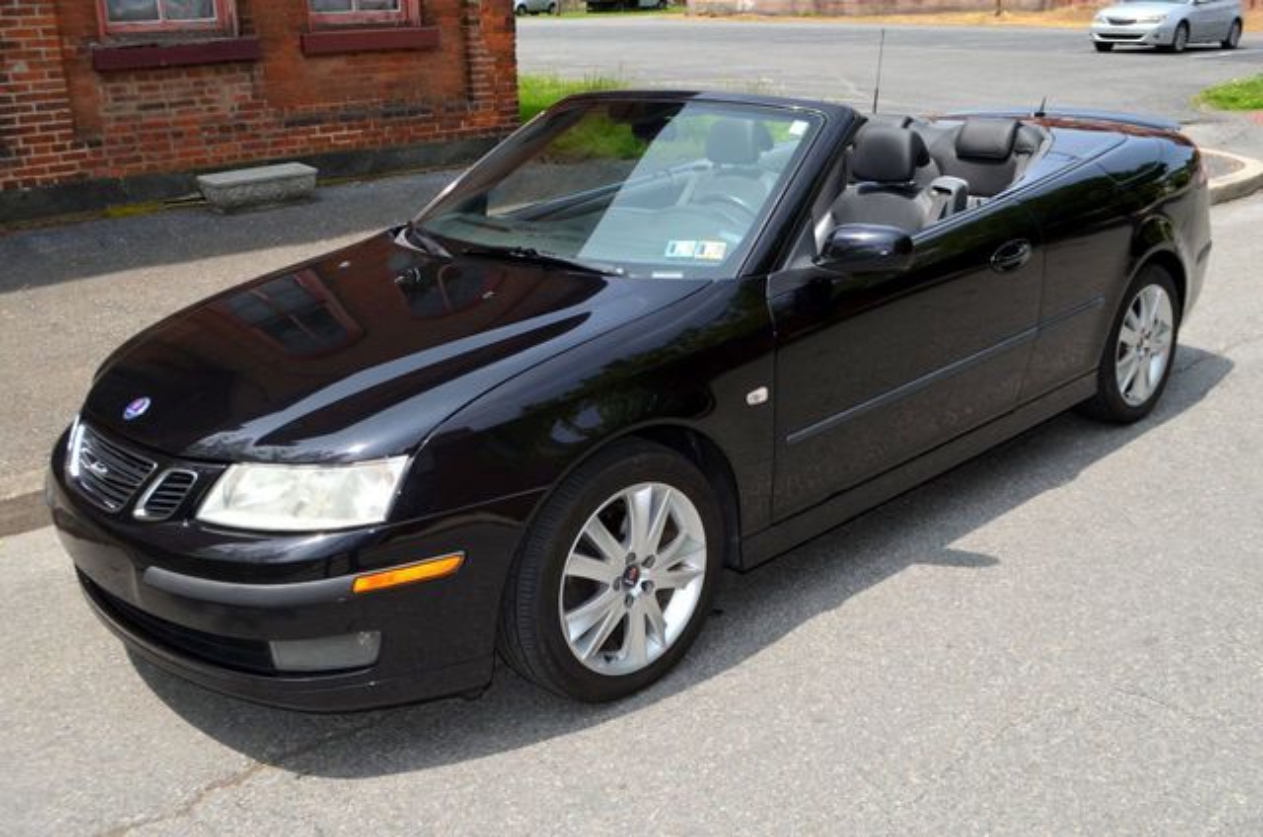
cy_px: 418
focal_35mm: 33
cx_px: 632
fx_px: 1155
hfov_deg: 57.3
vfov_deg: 39.8
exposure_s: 1/200
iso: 100
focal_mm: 22
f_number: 7.1
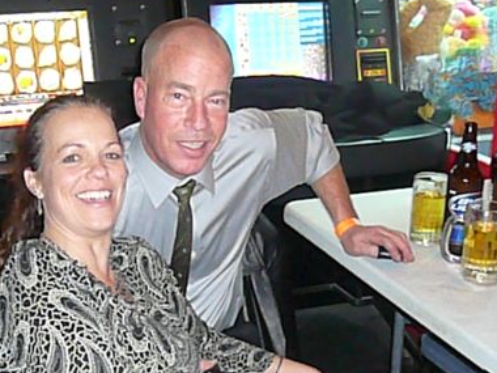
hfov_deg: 32.4
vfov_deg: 24.7
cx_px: 161
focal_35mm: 59
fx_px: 847
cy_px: 253
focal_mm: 5.2
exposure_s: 1/15
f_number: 2.8
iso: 800
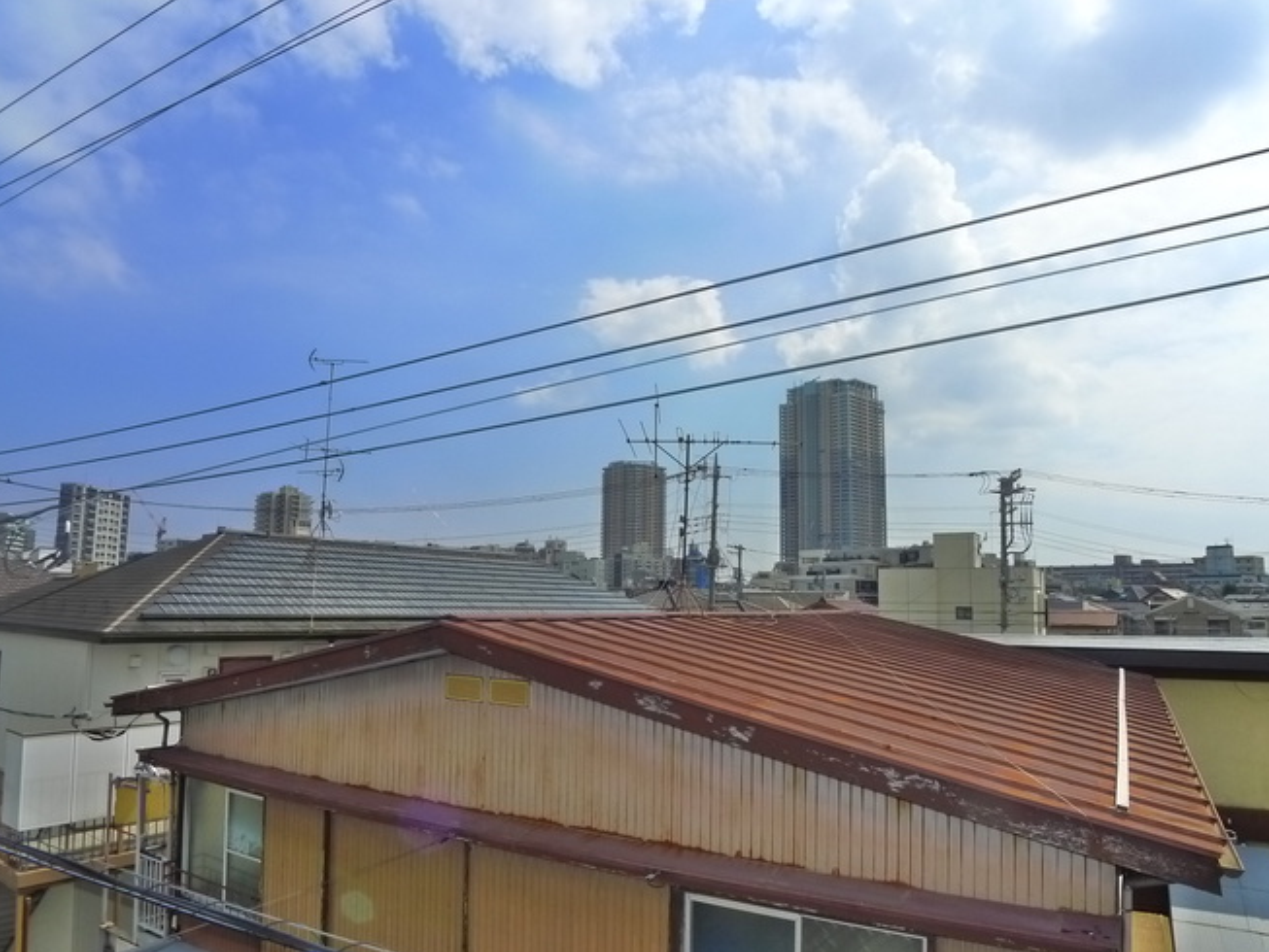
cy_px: 493
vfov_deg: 46.8
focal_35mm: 30
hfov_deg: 59.9
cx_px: 655
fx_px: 1100
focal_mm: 6
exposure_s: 1/800
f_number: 5.6
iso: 400
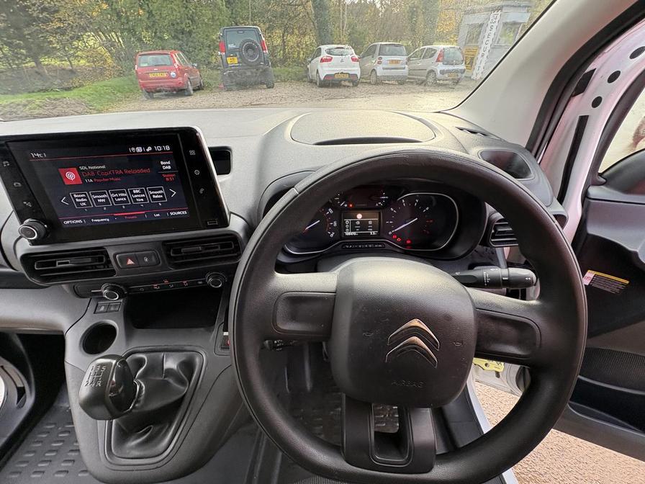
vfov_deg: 85.7
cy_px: 242
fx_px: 261
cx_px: 322
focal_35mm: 14
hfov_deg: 102.1
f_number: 2.2
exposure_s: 1/99
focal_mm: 2.22
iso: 100
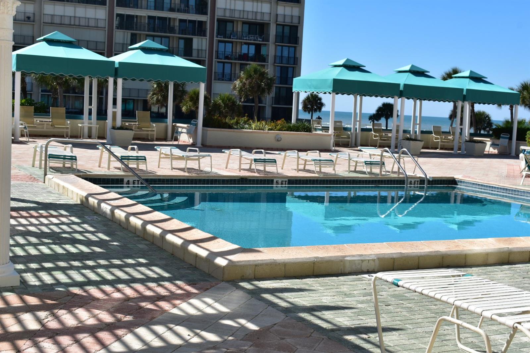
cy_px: 176
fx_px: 751
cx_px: 265
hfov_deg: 38.9
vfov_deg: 26.5
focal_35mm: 51
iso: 280
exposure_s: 1/500
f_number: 11
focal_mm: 34
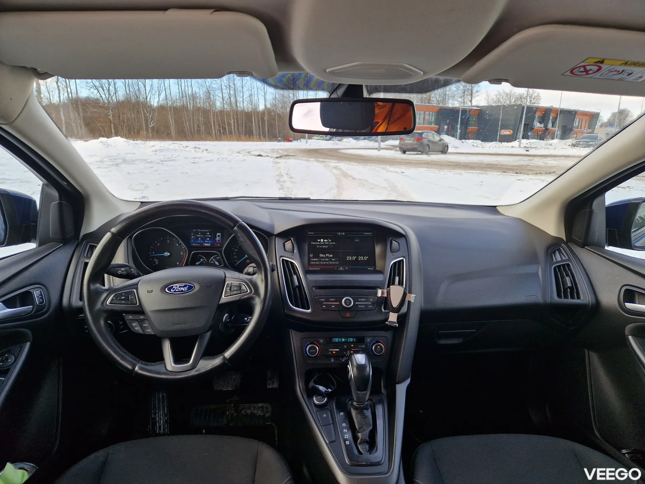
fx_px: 429
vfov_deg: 58.9
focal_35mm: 23
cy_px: 242
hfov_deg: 73.9
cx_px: 322
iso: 50
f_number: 1.8
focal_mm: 5.4
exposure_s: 1/274
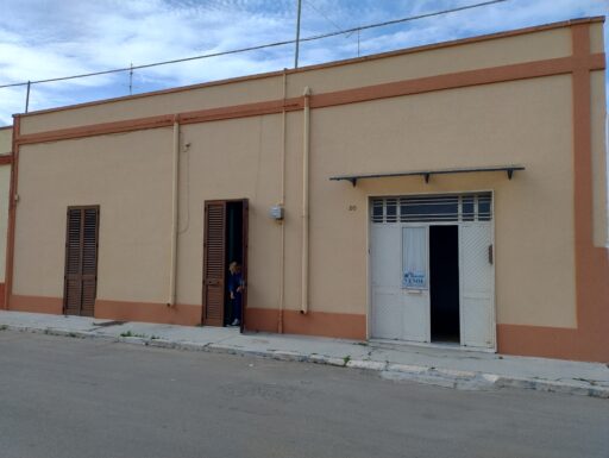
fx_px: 440
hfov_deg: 69.3
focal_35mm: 25
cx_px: 304
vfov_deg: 55.0
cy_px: 229
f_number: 1.7
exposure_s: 1/753
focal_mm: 4.71
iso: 100
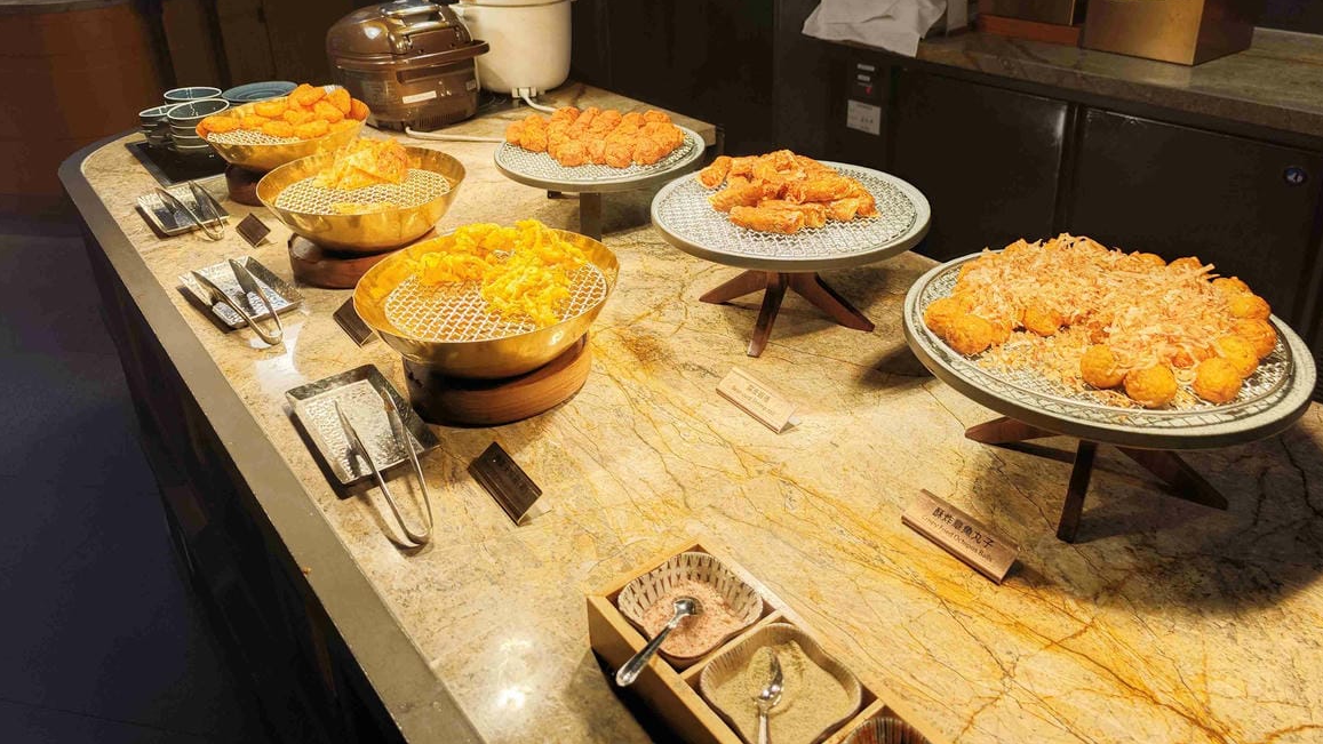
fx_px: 912
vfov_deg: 43.6
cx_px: 680
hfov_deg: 71.9
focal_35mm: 26
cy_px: 235
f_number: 2
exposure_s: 1/121
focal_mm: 8.72
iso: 400
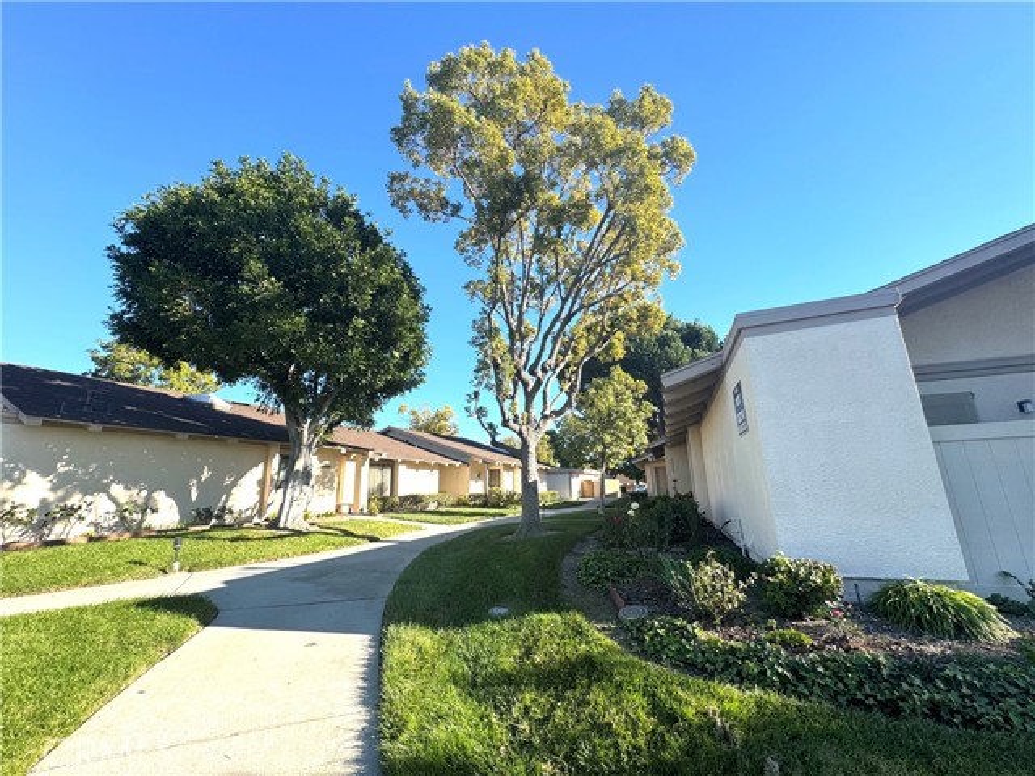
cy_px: 388
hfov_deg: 102.1
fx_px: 419
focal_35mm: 14
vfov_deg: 85.7
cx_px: 518
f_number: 2.2
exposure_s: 1/763
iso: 40
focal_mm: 2.22
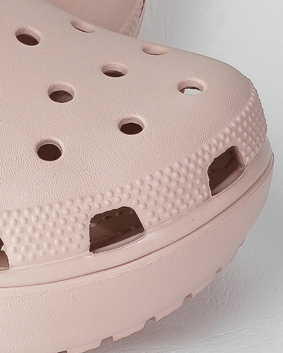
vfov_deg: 10.3
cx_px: -107
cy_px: -167
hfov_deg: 8.4
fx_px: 1895
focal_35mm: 181
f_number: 16
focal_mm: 25
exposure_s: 1/20
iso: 320
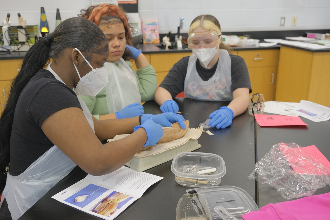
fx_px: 321
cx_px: 165
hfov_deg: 54.4
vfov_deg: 37.9
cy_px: 110
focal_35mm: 35
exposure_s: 1/34
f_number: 4
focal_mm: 23.5
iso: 500
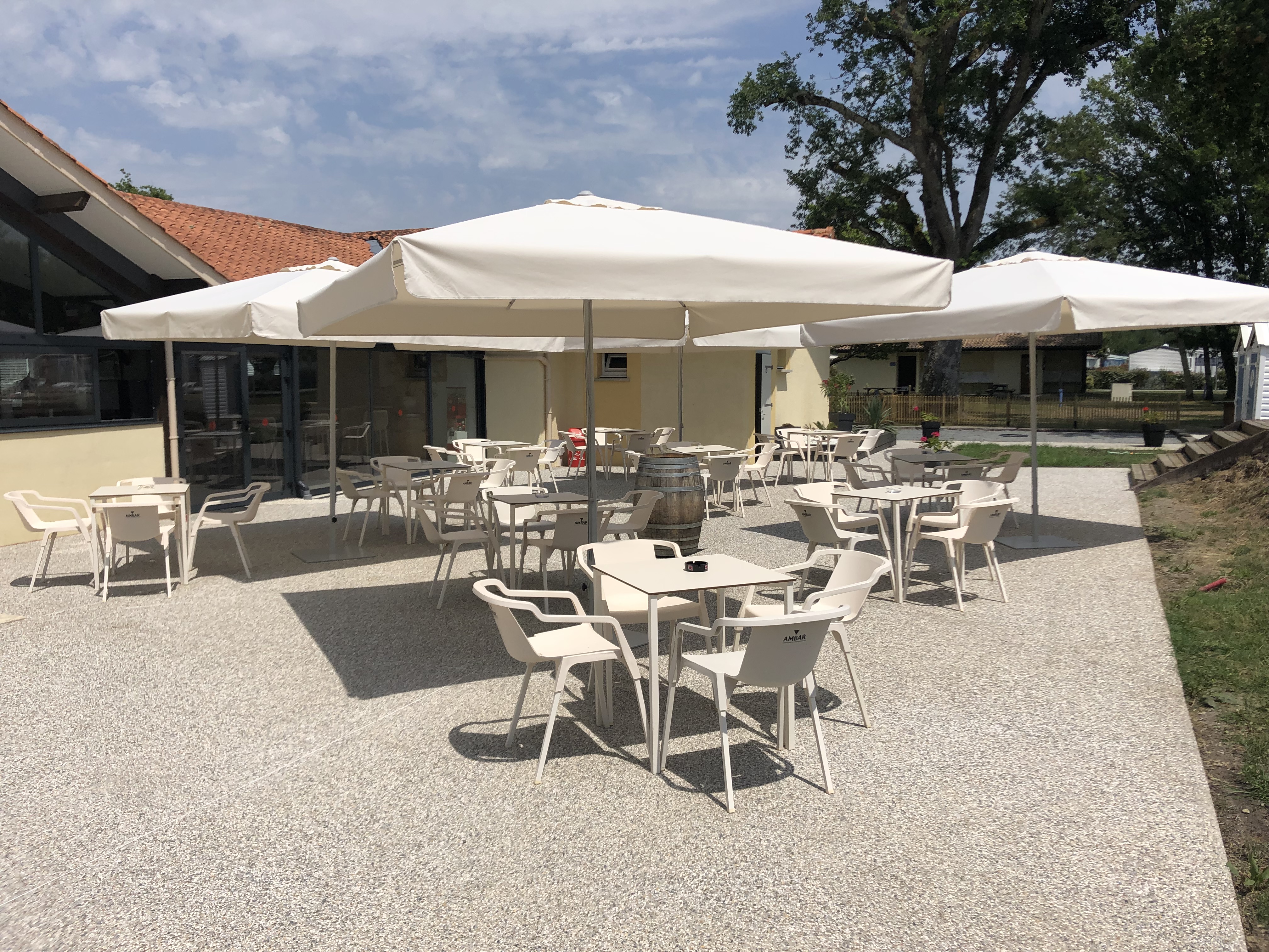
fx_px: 1026
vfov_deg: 49.7
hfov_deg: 63.4
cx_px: 634
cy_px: 476
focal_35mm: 28
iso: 25
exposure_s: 1/4808
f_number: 1.8
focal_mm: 3.99
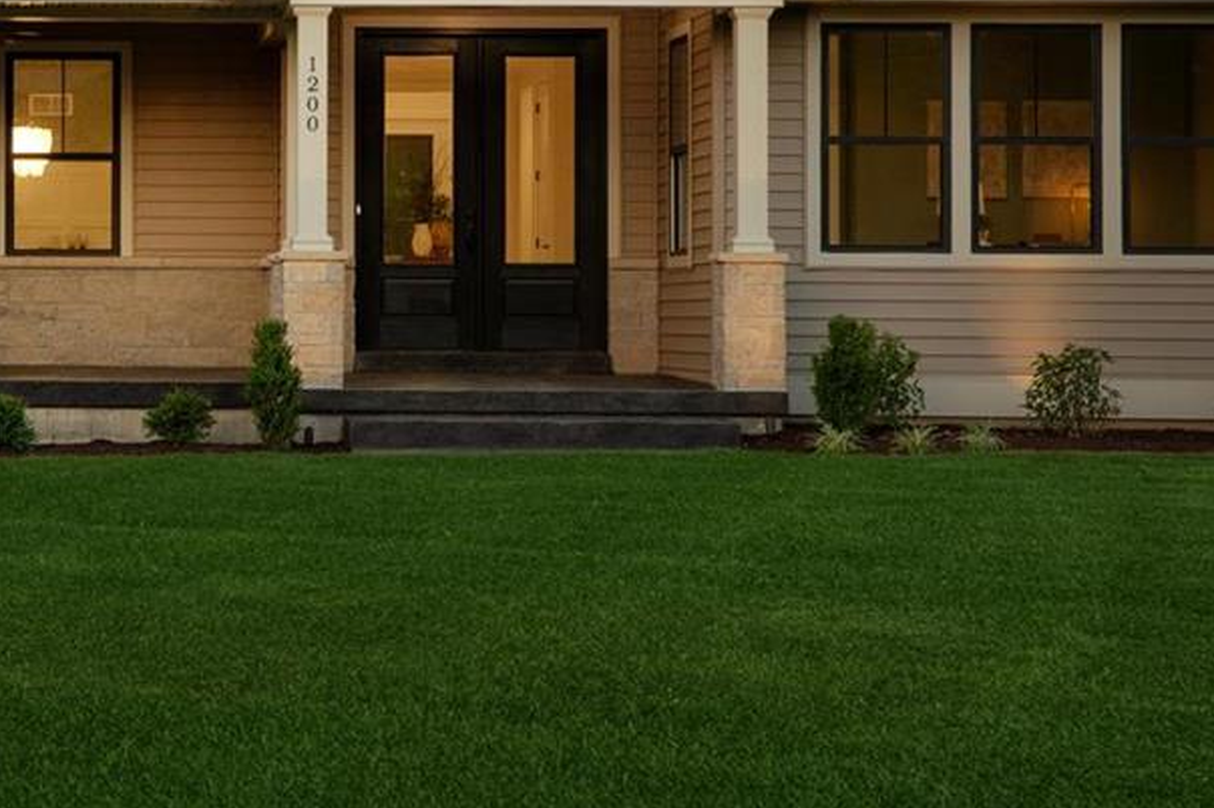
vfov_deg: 12.7
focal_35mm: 107
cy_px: 179
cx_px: 58
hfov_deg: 18.6
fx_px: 3617
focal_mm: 27
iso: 400
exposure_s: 1/30
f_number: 6.3
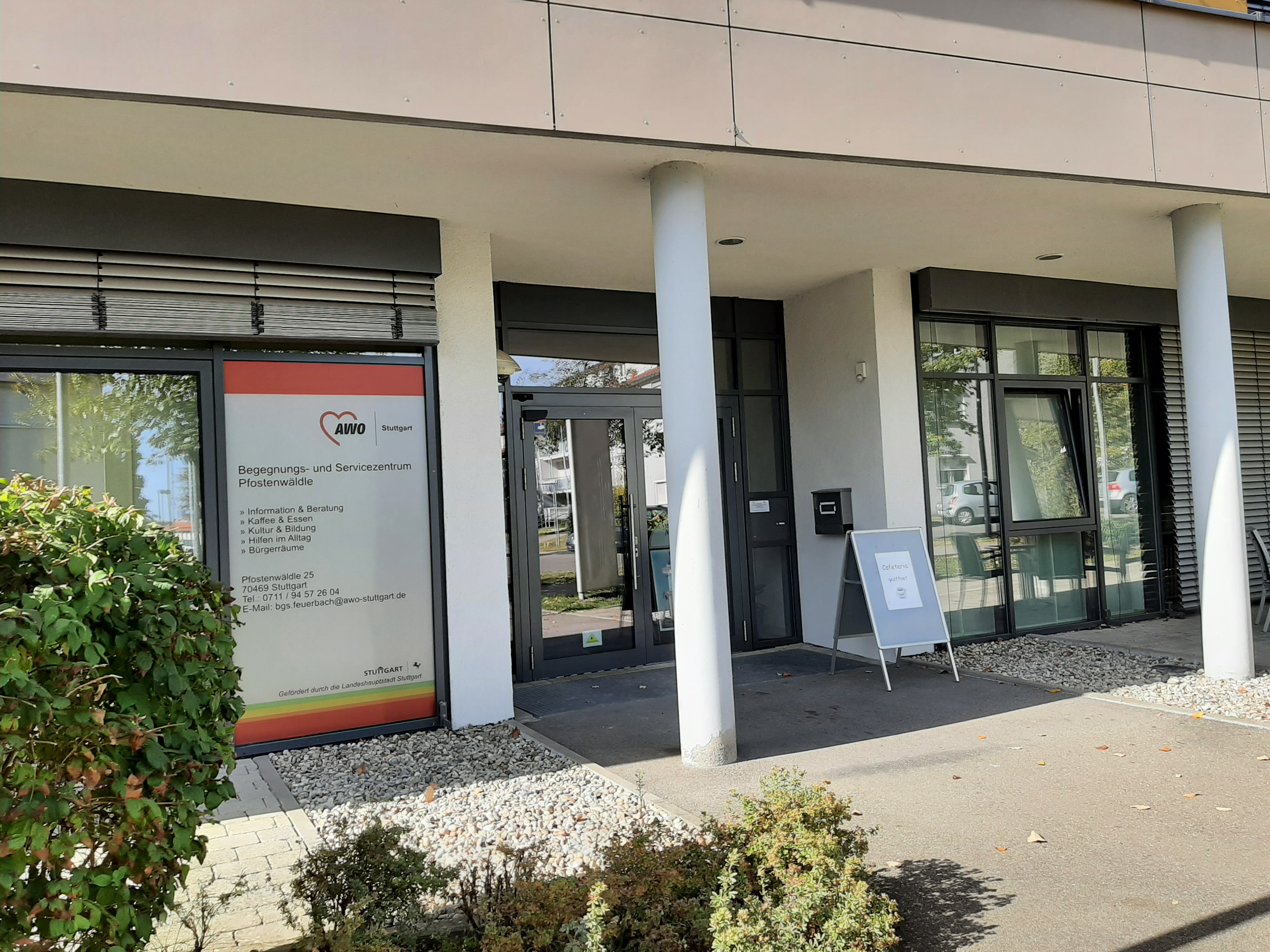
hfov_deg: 67.3
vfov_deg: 53.1
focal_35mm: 26
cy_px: 476
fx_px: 954
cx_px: 635
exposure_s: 1/1026
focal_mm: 3.93
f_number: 1.7
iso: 40
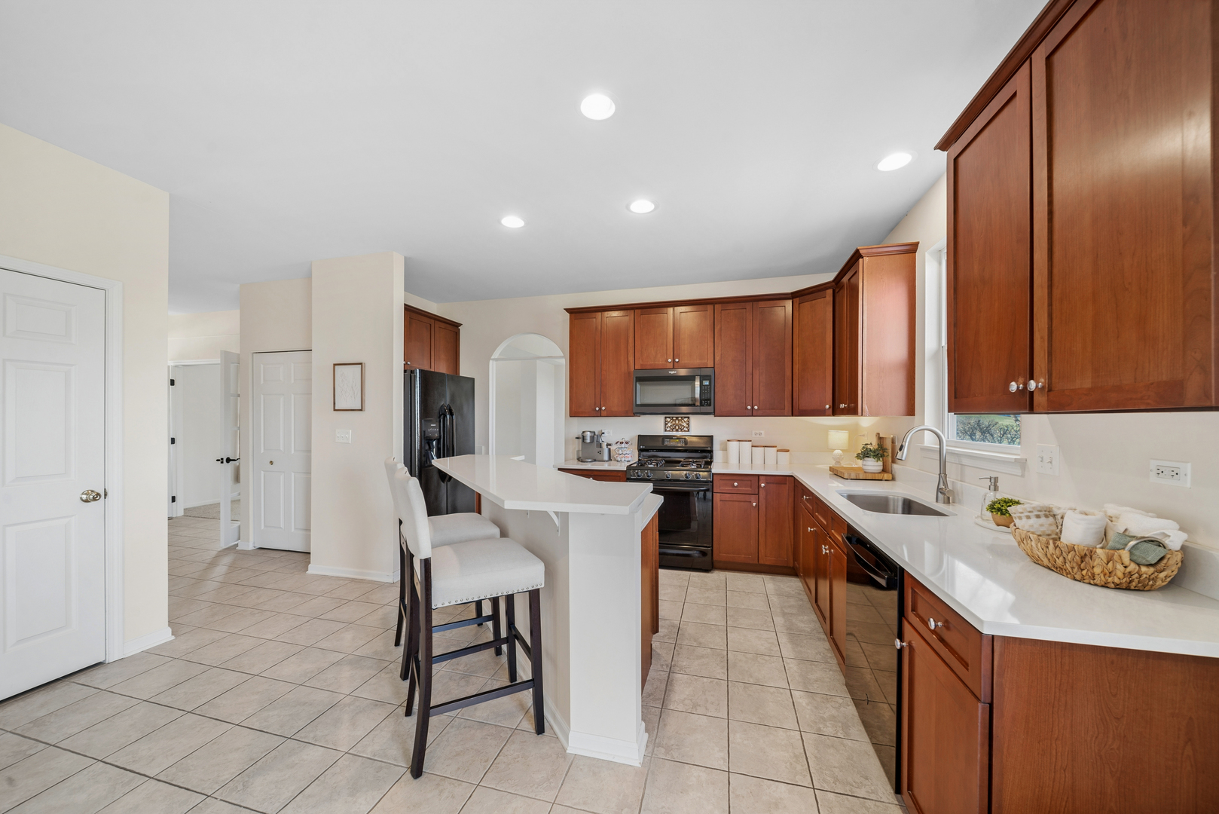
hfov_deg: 100.4
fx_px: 508
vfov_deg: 77.4
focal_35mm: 15
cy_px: 407
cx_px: 610
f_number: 8
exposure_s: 1/10
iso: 400
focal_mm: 15
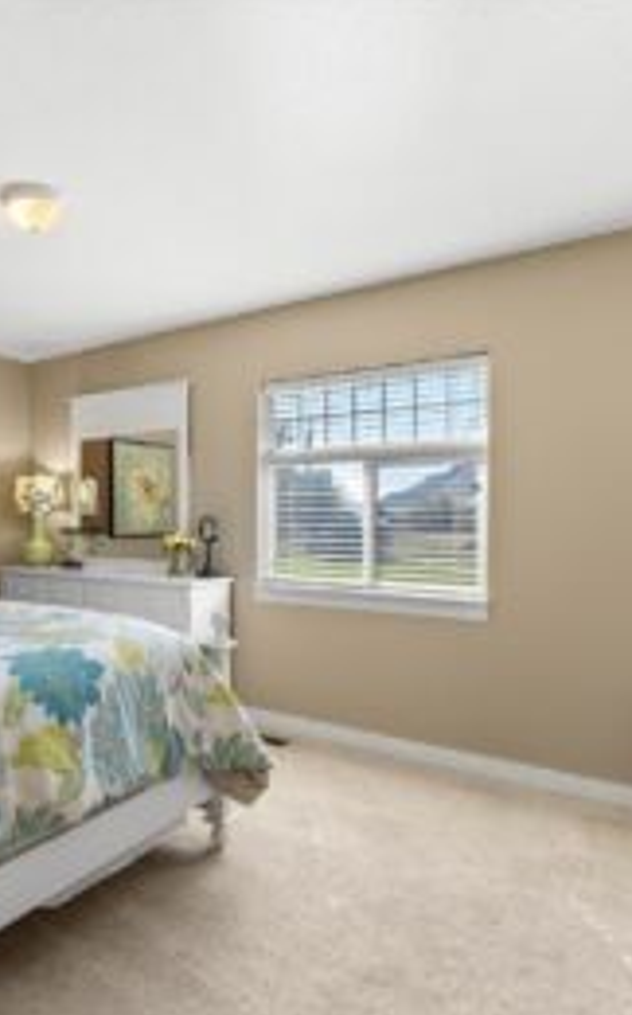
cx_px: 113
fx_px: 647
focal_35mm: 23
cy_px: 509
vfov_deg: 76.2
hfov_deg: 48.7
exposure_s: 1/125
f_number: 4.5
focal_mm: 14.9
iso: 400
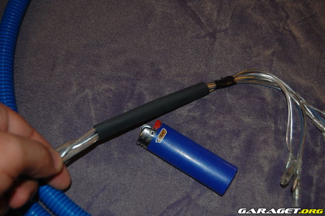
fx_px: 432
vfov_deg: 28.0
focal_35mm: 48
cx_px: 162
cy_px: 108
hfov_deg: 41.2
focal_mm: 32
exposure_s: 1/60
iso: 400
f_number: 4.5
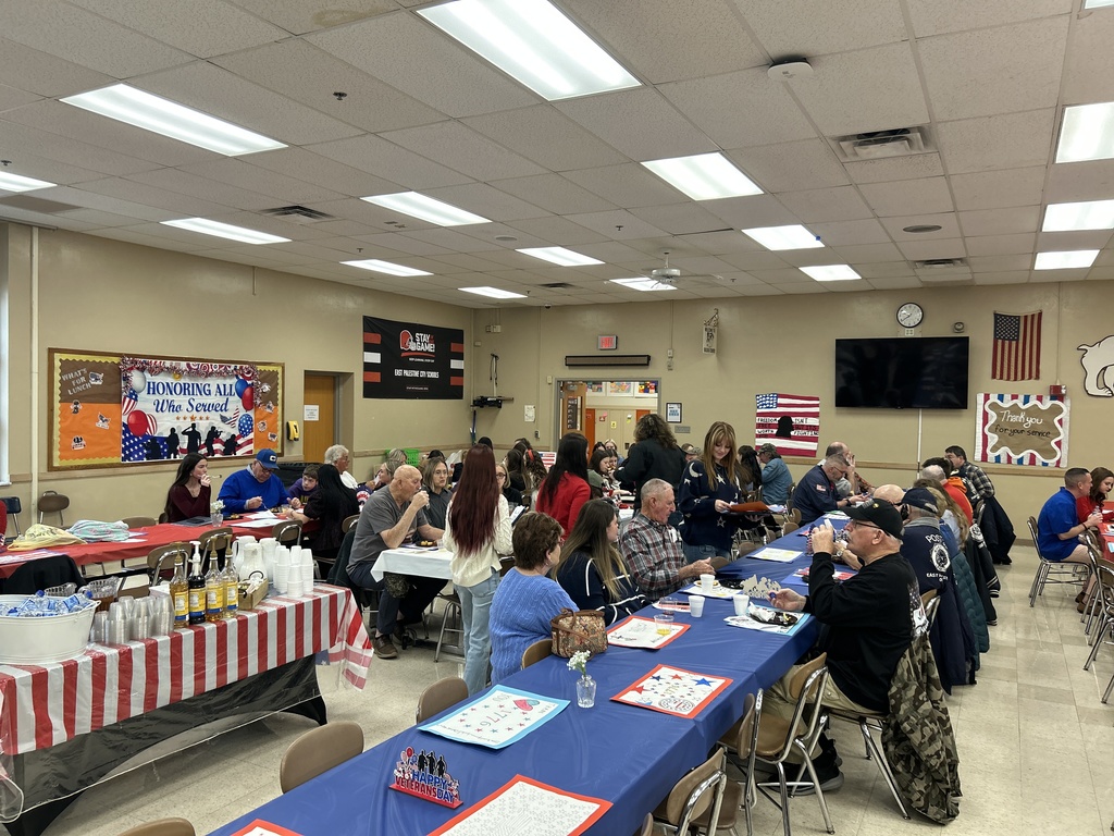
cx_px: 557
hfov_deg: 67.3
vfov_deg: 53.1
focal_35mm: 26
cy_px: 418
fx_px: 837
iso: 100
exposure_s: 1/60
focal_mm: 5.7
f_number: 1.5
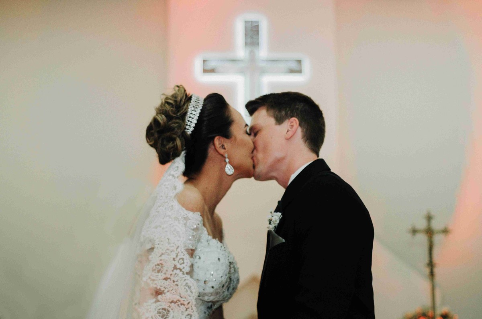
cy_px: 160
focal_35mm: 75
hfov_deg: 27.1
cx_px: 241
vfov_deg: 18.1
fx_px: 1002
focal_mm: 50
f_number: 2.8
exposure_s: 1/250
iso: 800
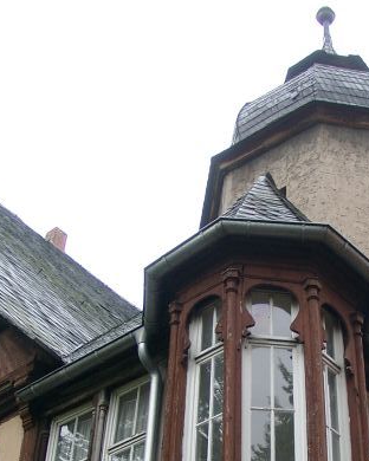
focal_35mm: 68
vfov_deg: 26.8
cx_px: 285
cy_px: 424
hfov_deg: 22.2
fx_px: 928
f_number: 2.8
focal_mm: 7.13
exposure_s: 1/95.5
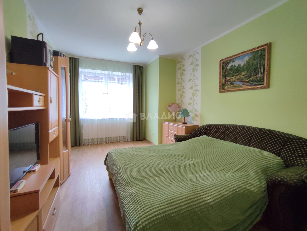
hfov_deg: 94.5
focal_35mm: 16
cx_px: 154
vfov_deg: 78.2
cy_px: 116
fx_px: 142
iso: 128
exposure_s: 1/50
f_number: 2.2
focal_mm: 1.65
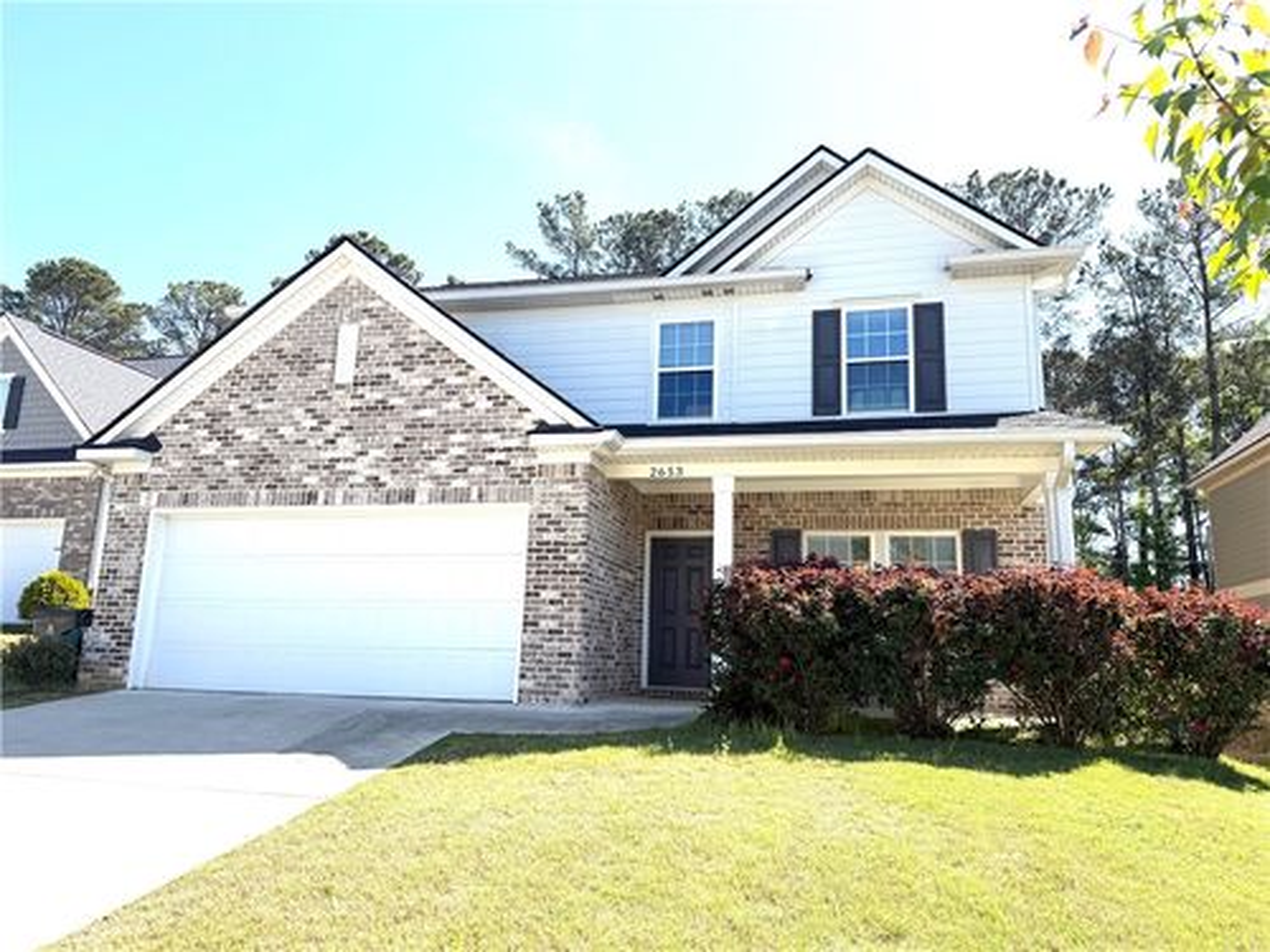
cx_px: 635
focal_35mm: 24
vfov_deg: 56.8
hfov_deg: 71.6
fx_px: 881
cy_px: 476
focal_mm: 6.76
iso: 80
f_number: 1.78
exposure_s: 1/2525
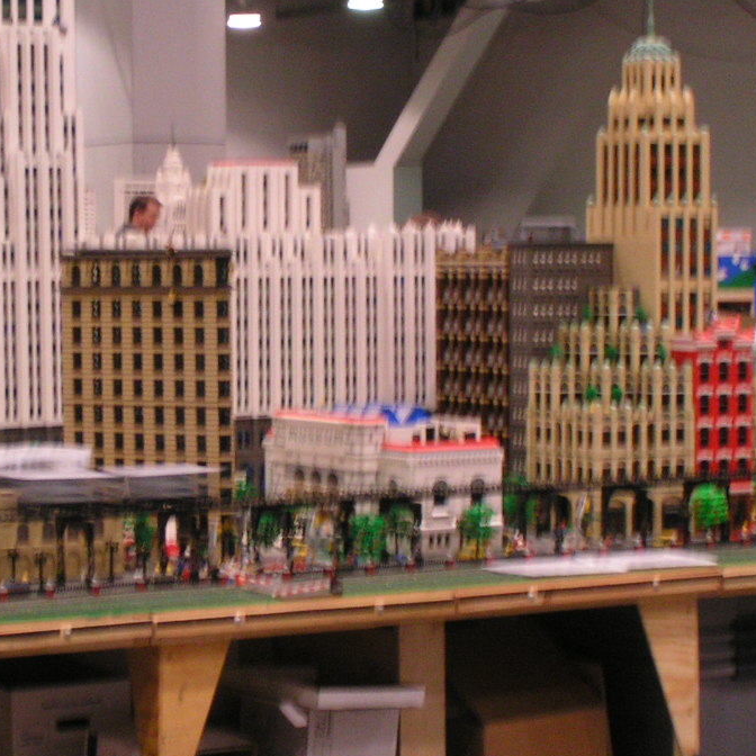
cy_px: 278
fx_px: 2619
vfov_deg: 16.4
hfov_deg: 16.3
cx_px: 150
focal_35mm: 106
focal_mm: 9.7
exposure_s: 1/6
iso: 200
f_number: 5.6
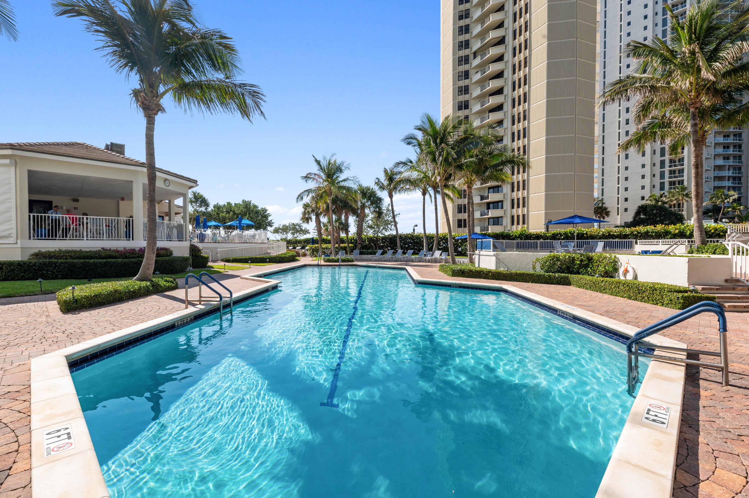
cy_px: 249
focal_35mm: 16
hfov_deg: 96.8
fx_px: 333
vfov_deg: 73.7
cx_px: 374
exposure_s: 1/400
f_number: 11
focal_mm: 16
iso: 100
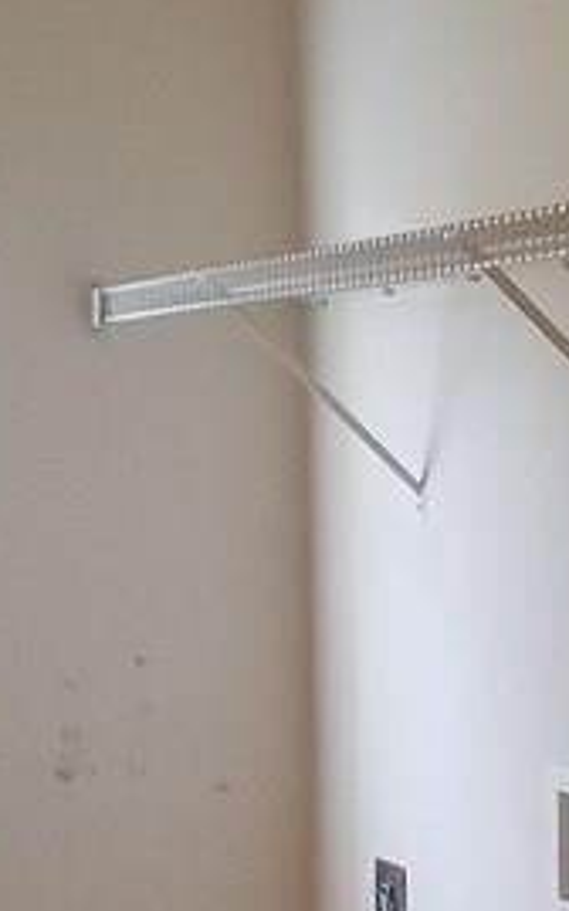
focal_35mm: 105
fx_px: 2607
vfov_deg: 19.7
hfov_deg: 12.0
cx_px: 769
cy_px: 667
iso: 160
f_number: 1.7
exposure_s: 1/30
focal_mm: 4.2
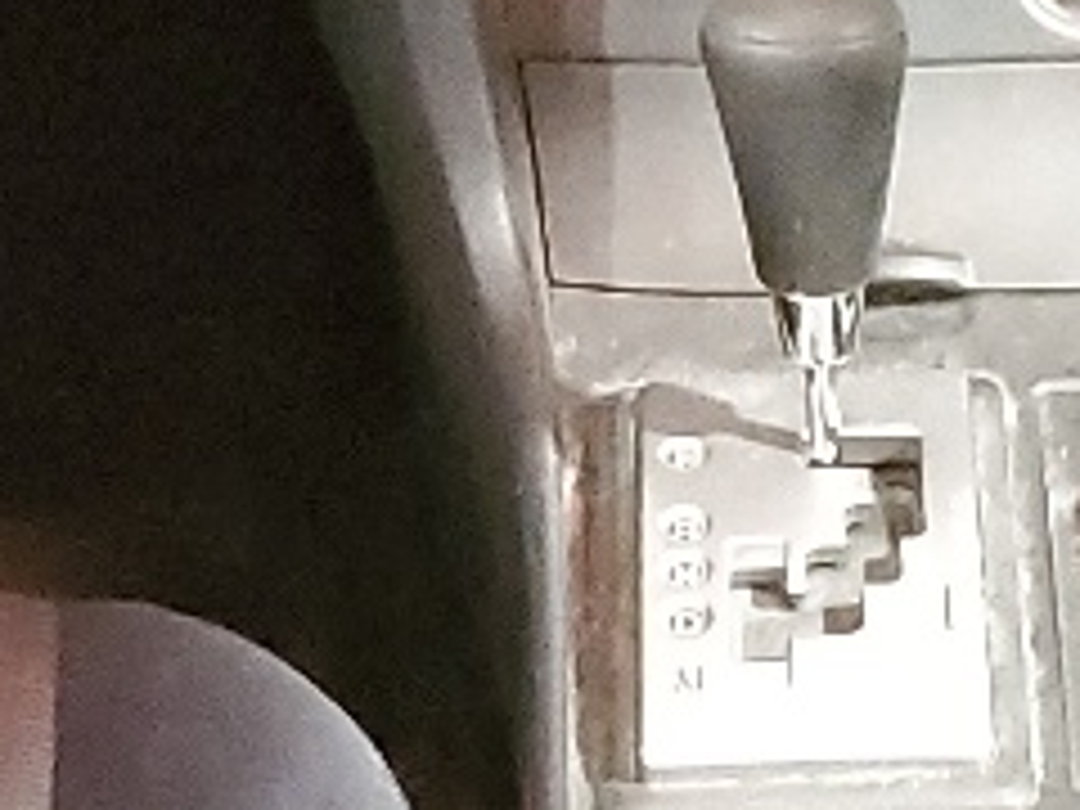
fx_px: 5398
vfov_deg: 8.6
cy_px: 644
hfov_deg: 11.4
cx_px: 810
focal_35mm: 173
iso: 1057
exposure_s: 1/12
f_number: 1.5
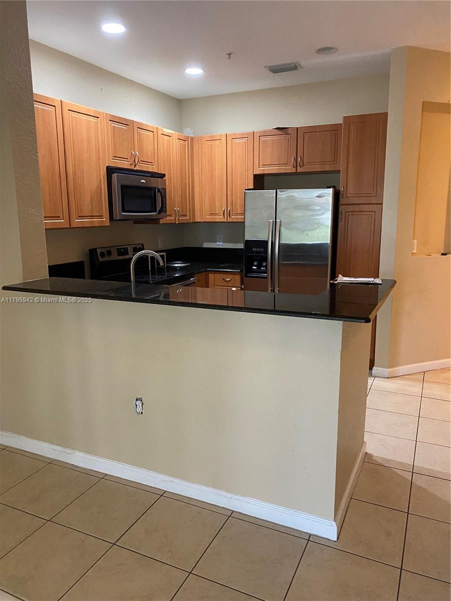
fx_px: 452
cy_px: 300
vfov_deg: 67.3
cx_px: 226
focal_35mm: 26
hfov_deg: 53.1
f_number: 1.8
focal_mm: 4.25
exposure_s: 1/60
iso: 500
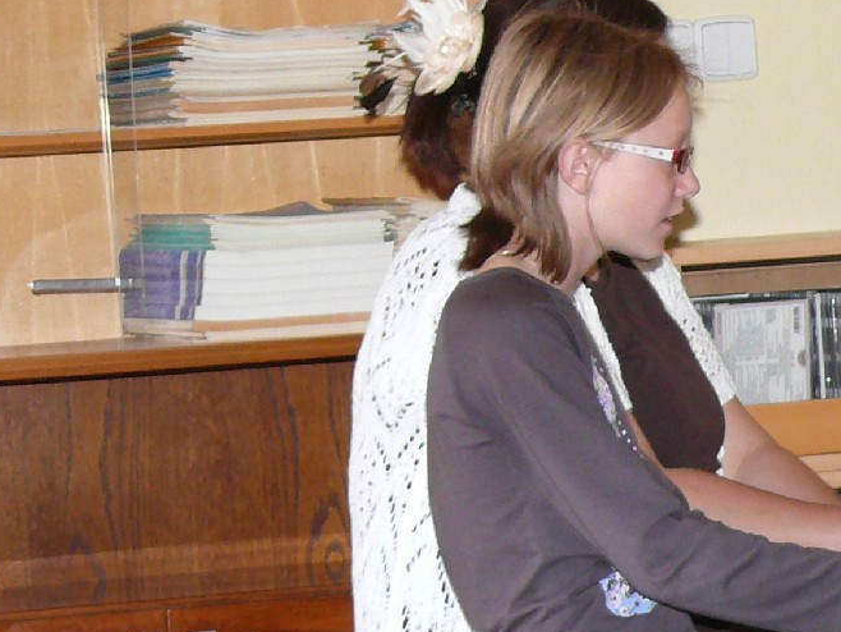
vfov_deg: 6.3
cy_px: 375
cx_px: 587
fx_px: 5760
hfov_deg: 8.3
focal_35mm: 237
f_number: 3.2
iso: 200
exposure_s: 1/30
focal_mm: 15.5
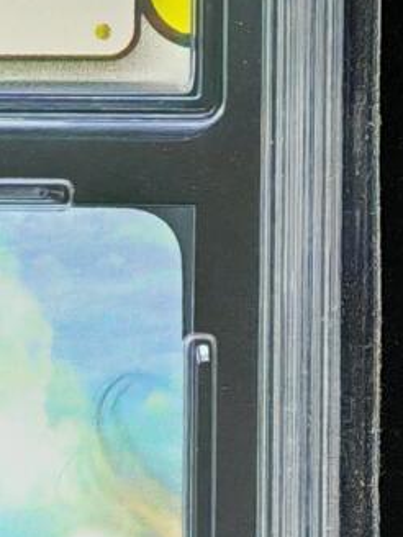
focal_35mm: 461
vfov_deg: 4.3
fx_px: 7156
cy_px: 799
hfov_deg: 3.2
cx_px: -390
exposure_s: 1/25
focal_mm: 8.67
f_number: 2.4
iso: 400
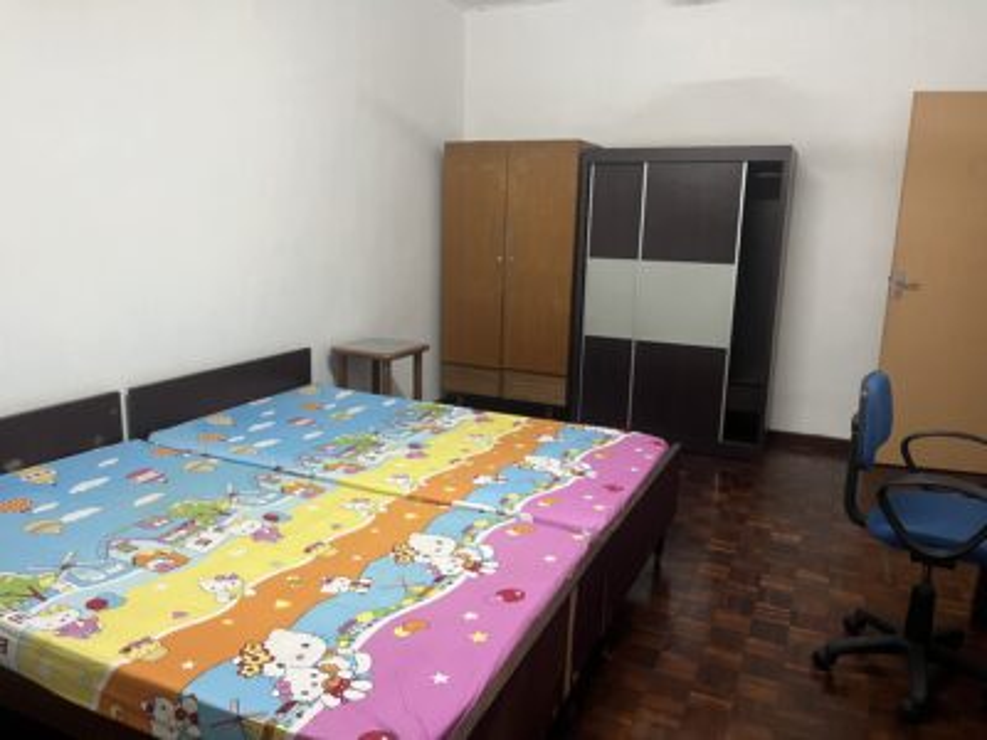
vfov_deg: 53.1
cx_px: 494
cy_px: 370
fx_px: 741
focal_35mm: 26
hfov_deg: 67.3
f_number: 1.6
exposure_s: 1/50
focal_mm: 5.1
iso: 500
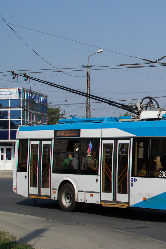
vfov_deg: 25.4
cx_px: 175
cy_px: 125
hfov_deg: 16.7
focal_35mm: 80
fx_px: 552
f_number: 8
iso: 200
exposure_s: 1/800
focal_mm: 35
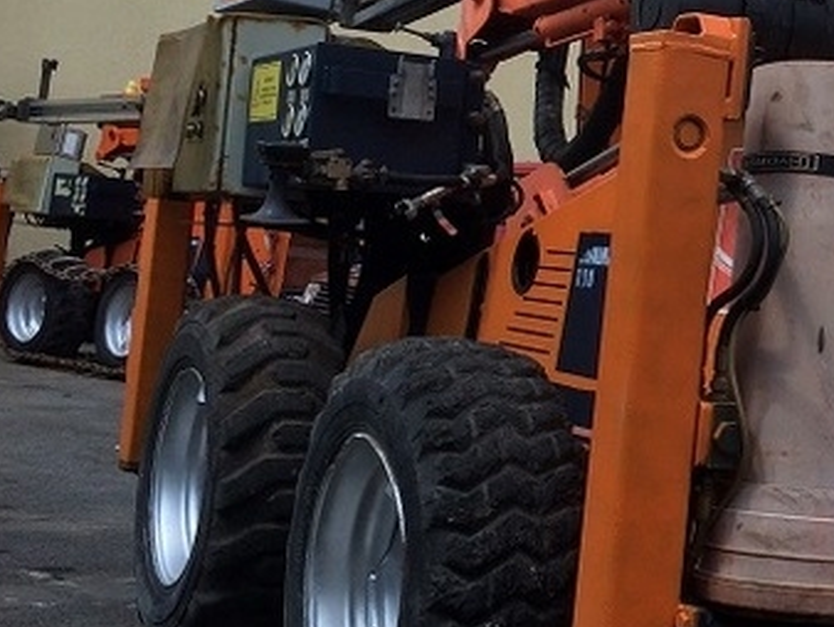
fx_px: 1712
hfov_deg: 26.3
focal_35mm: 71
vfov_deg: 20.6
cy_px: 153
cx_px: 777
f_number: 2.2
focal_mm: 4.12
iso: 32
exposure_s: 1/1208
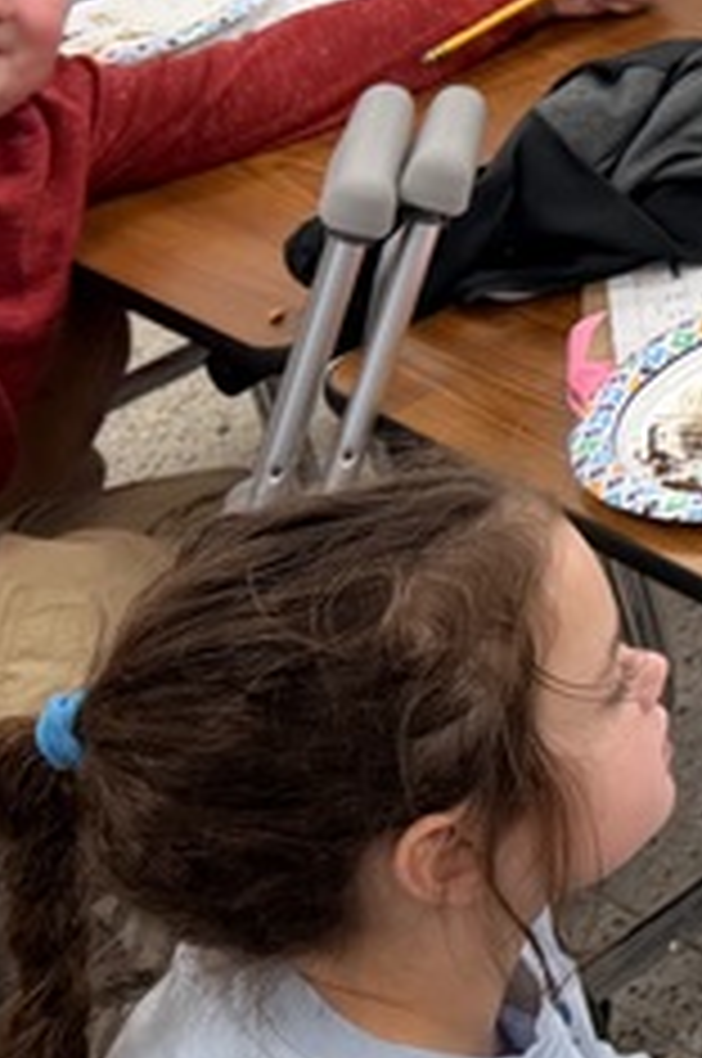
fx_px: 3197
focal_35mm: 109
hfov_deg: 10.0
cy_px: -131
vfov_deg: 18.0
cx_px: 1962
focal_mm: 6.76
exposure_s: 1/120
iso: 100
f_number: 1.78
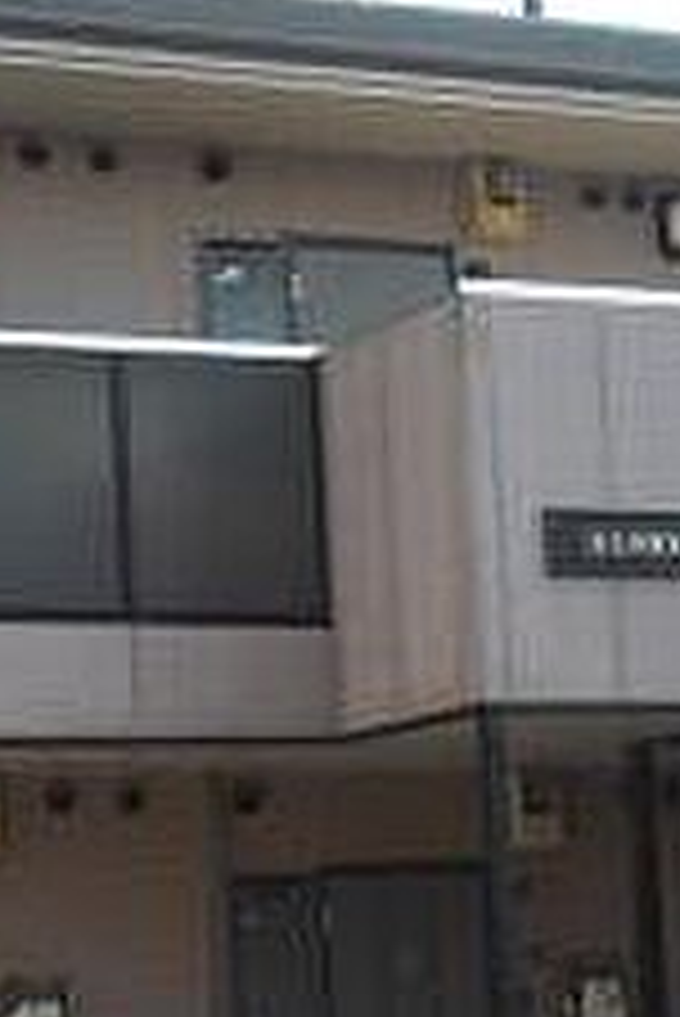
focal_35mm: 112
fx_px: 3168
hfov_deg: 12.2
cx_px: 131
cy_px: 634
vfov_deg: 18.2
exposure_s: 1/100
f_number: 5.6
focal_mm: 6.3
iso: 64
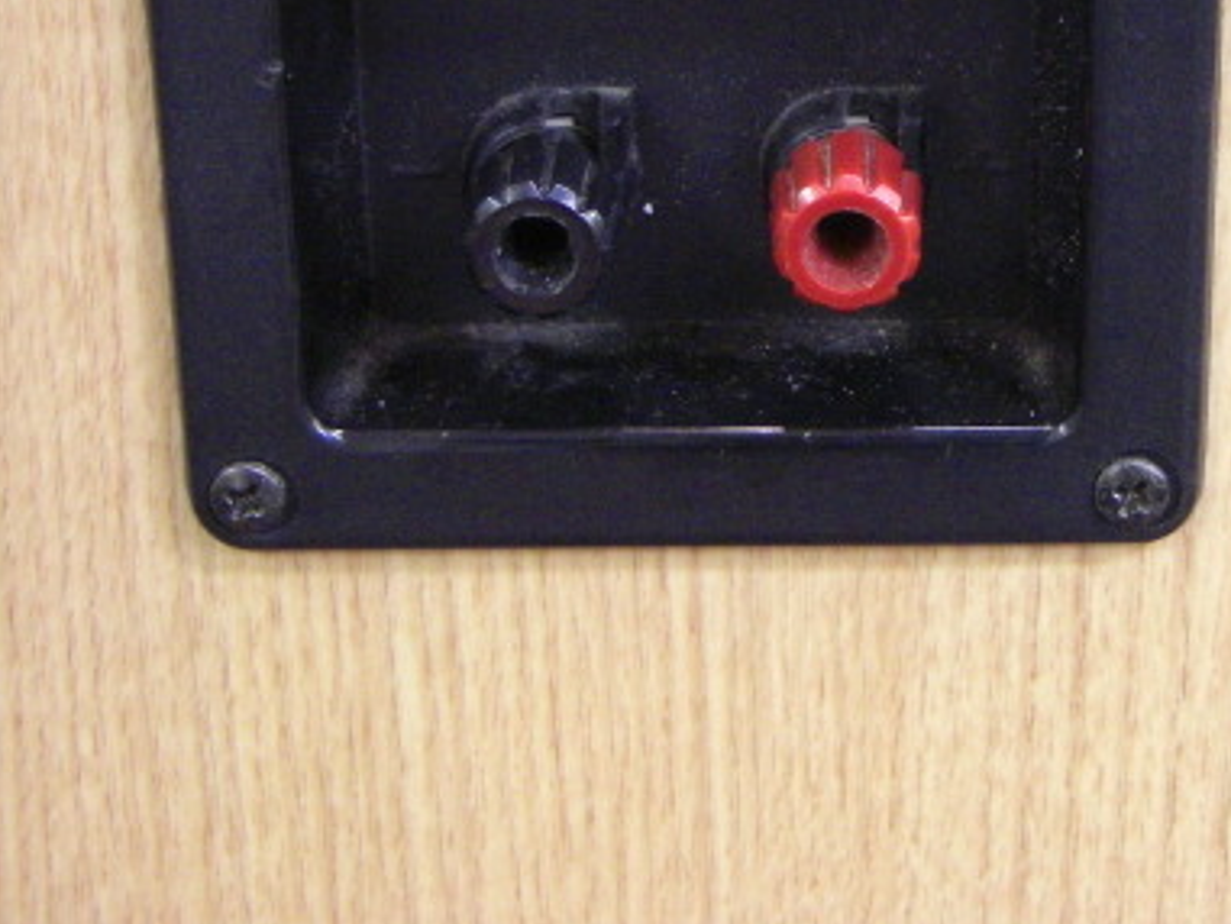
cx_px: 979
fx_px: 2988
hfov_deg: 23.0
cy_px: 204
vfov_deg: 17.5
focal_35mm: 84
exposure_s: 1/13
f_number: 3.7
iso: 400
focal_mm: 8.4
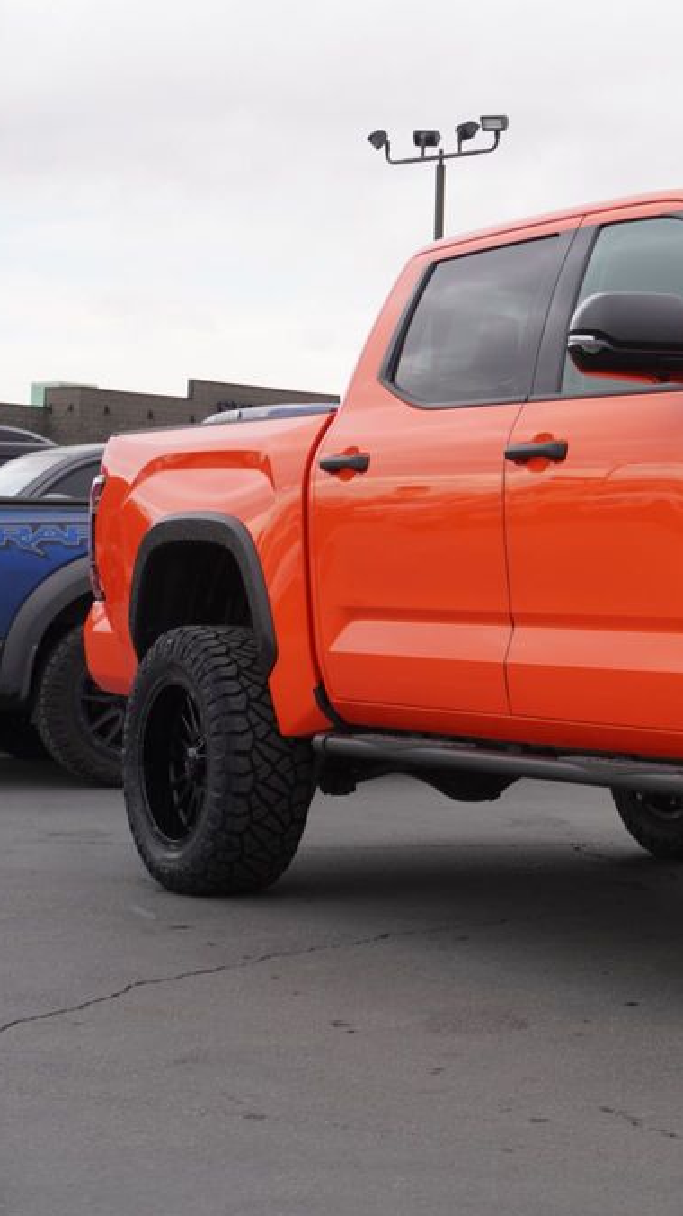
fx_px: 2377
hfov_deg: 15.5
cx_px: 900
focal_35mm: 74
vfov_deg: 28.7
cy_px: 613
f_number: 6.3
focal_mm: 31
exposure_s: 1/125
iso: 100
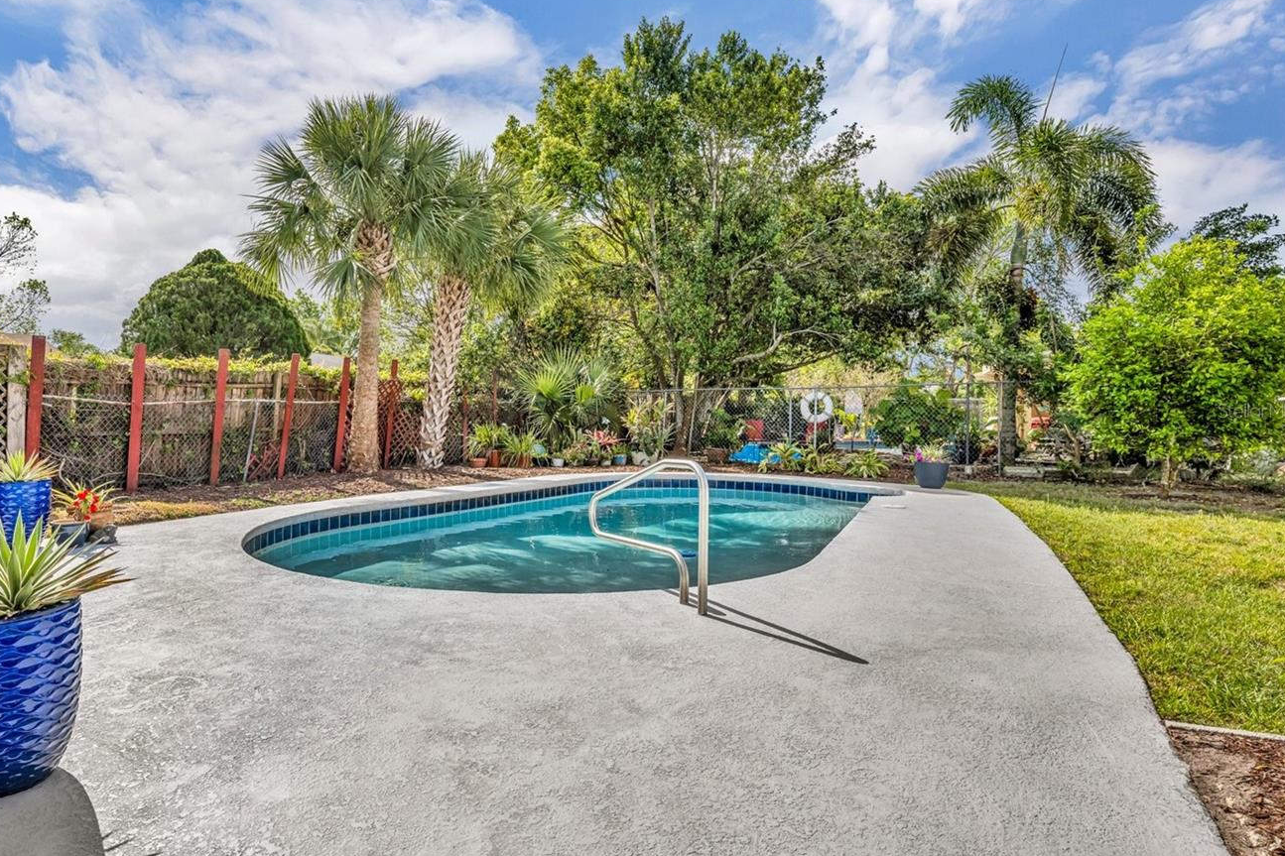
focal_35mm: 21
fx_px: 749
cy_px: 411
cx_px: 512
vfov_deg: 59.5
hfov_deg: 80.2
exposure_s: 1/1000
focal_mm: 17
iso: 400
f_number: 8
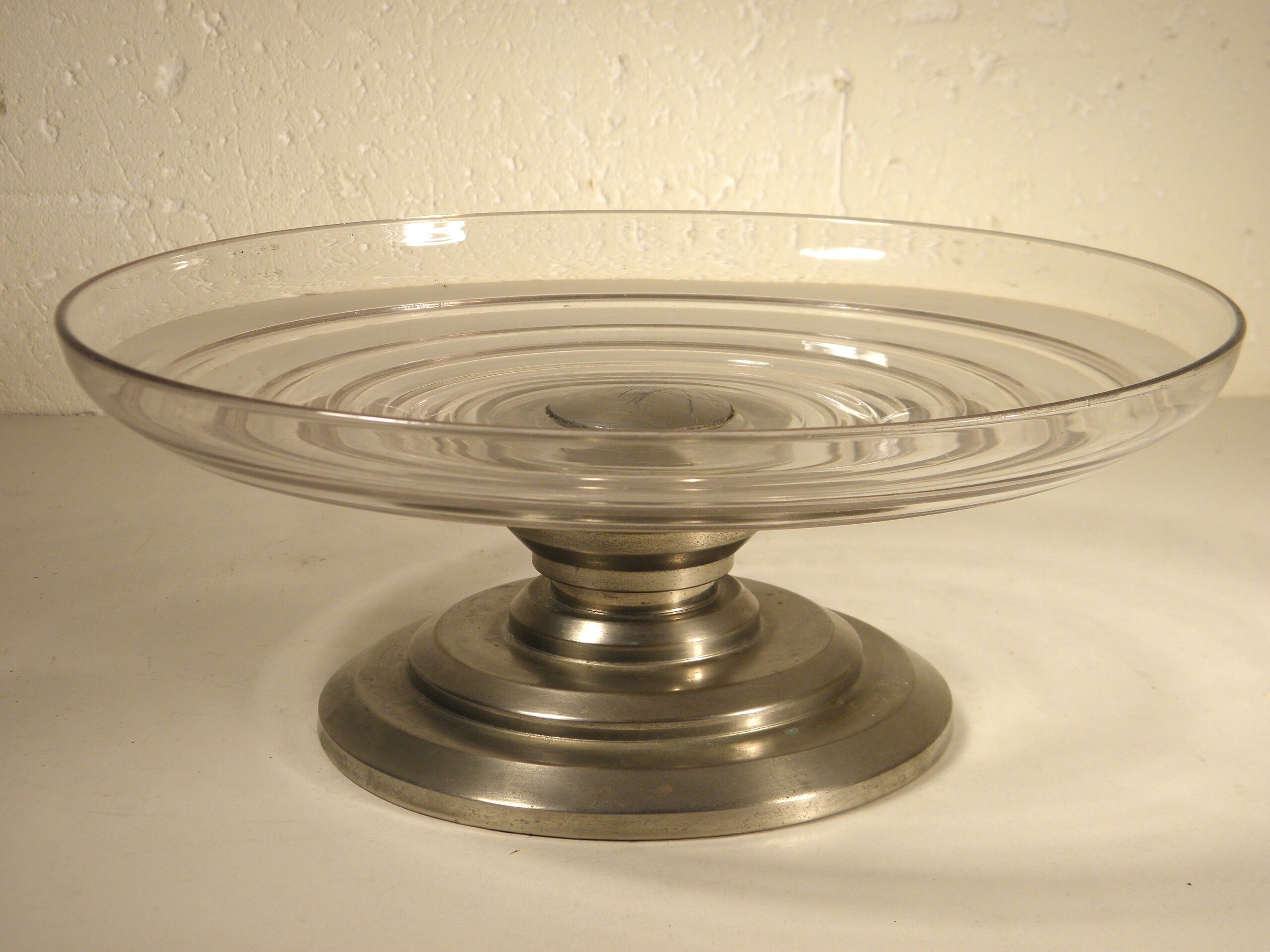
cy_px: 476
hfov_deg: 32.7
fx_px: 2165
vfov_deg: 24.8
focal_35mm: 59
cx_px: 635
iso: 100
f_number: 4.1
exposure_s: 1/60
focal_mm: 10.6
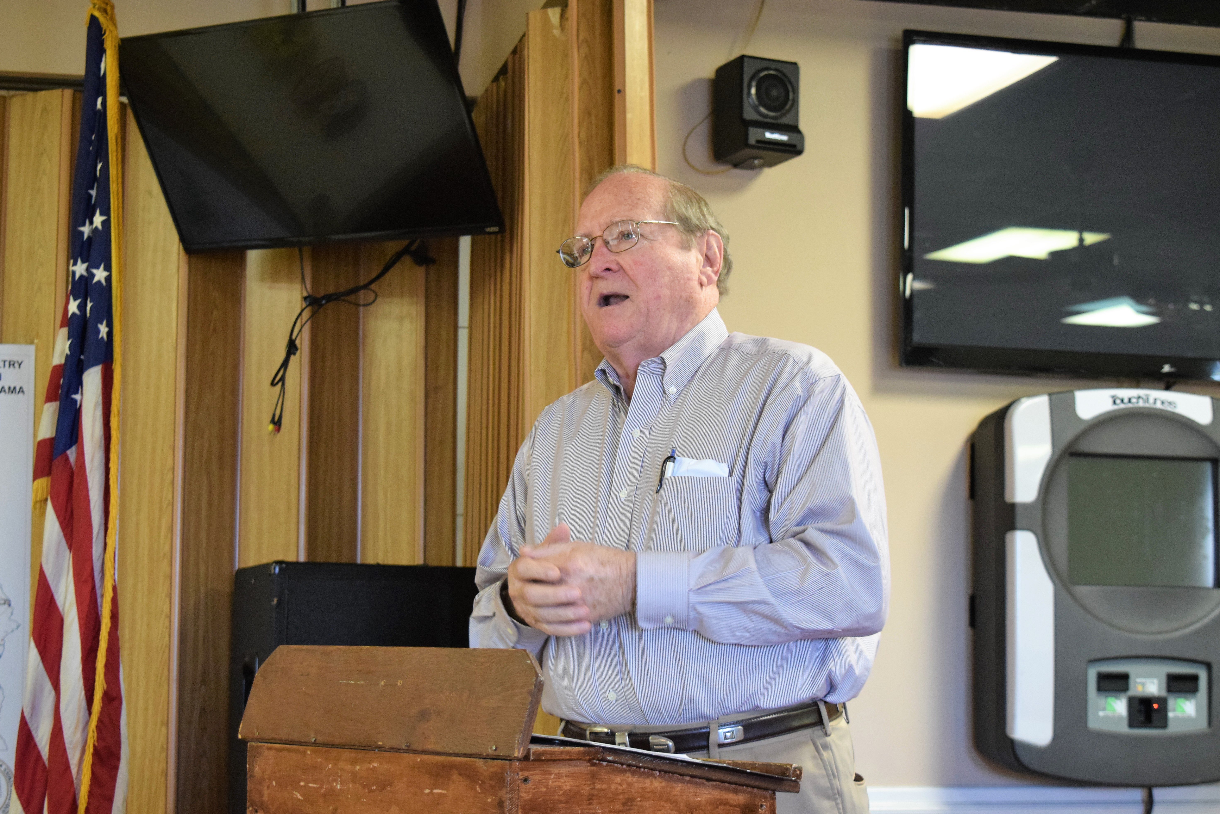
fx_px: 2169
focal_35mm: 64
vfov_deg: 21.2
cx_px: 607
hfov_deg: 31.4
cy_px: 402
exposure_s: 1/60
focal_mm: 42
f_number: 5
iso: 2500
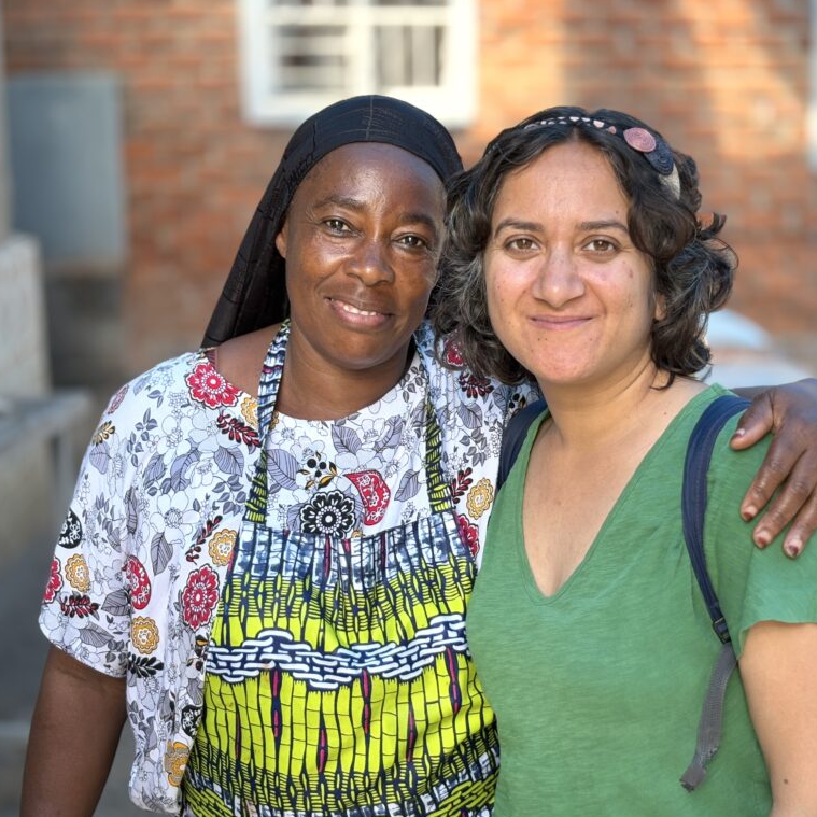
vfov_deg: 27.7
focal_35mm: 62
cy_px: 410
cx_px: 504
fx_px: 1656
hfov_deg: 27.6
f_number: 1.6
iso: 64
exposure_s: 1/185
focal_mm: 5.96
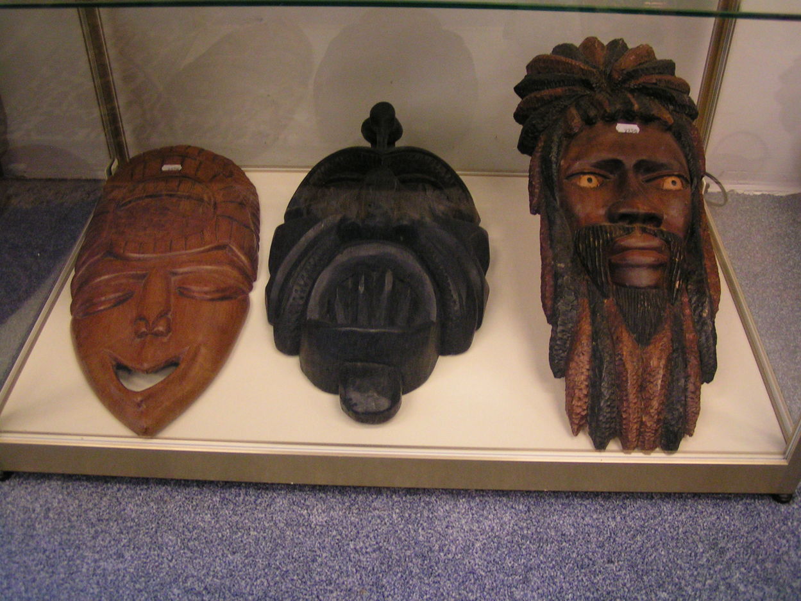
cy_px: 300
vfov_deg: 37.7
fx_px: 879
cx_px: 400
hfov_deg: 49.0
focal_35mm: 38
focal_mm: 5.8
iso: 200
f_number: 2.8
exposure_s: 1/25
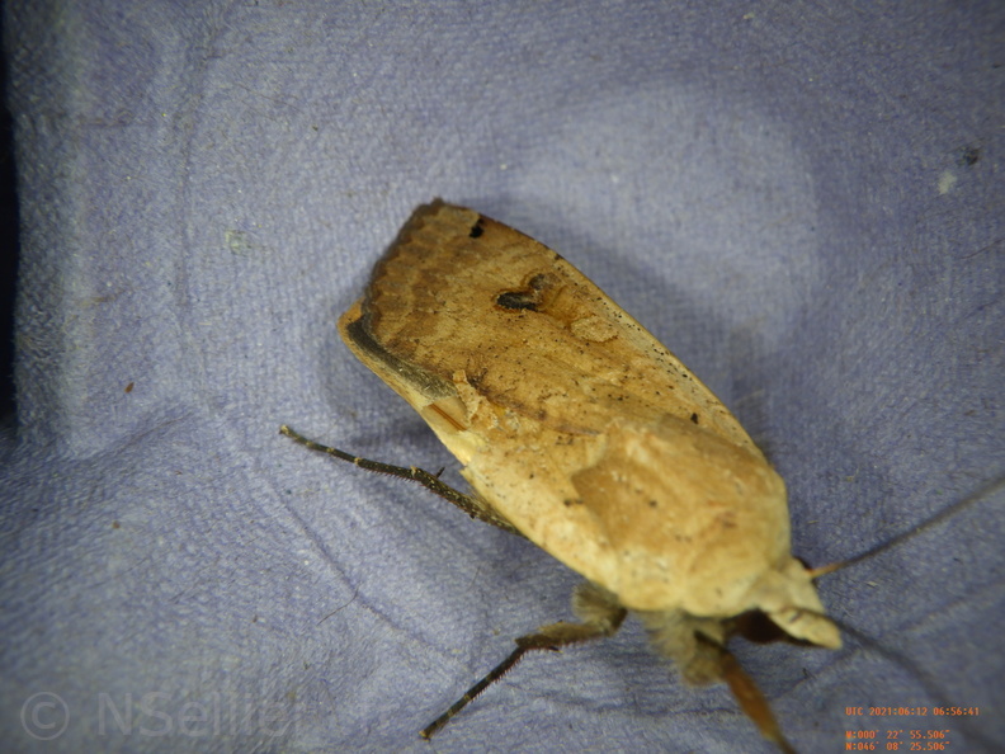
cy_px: 377
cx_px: 502
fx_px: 987
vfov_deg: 41.8
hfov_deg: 54.0
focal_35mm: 34
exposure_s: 1/400
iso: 125
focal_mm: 6.1
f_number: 4.6
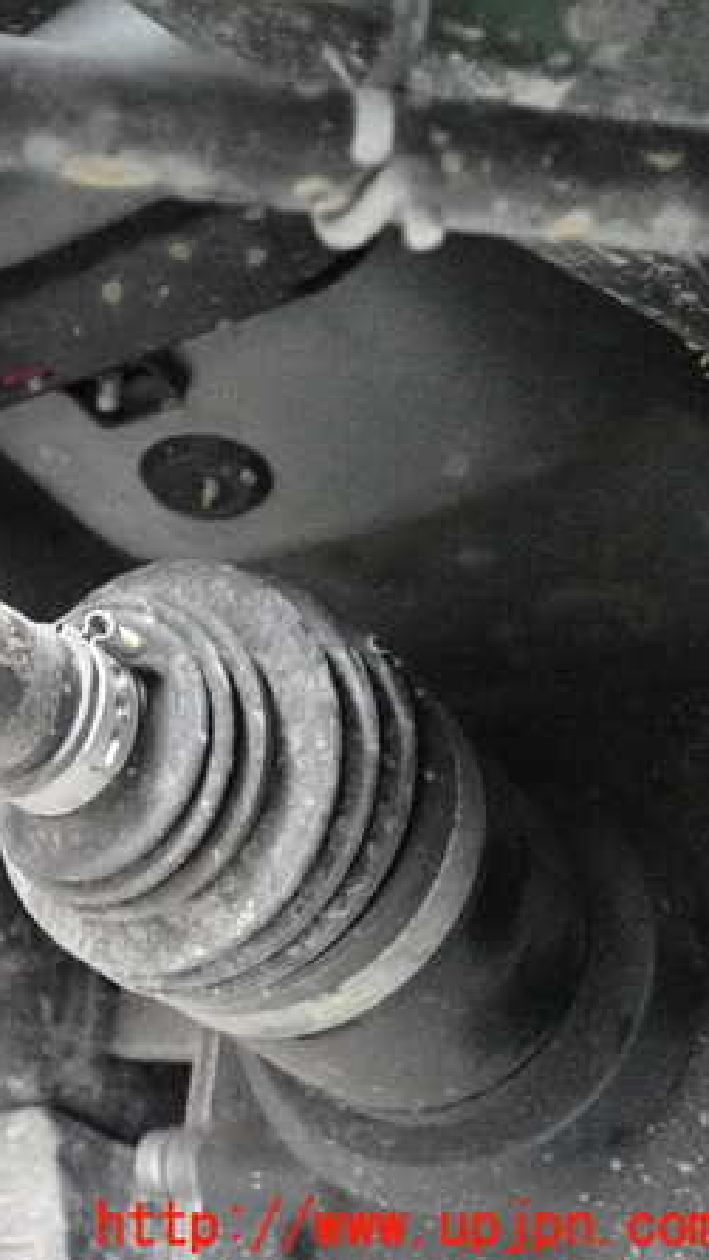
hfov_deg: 24.8
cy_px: 627
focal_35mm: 44
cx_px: -113
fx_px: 1470
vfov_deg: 46.4
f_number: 2.3
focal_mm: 5.4
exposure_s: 1/125
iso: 5000
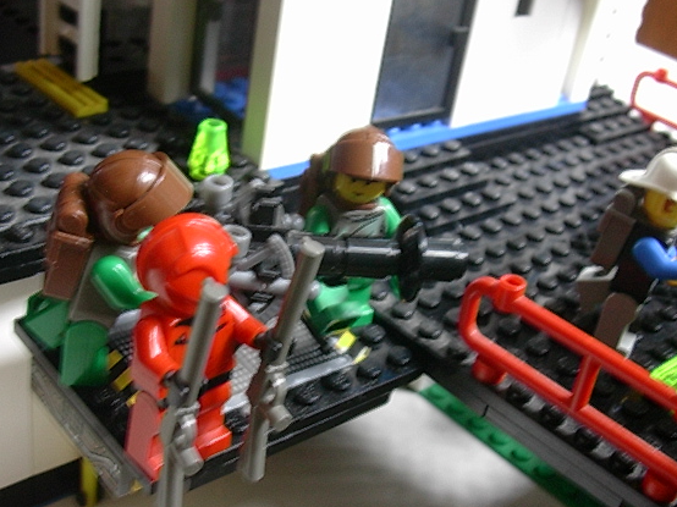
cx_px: 371
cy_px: 249
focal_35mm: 52
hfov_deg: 36.8
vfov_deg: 28.0
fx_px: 1017
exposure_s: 1/8.7
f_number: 2.9
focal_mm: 6.7
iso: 70
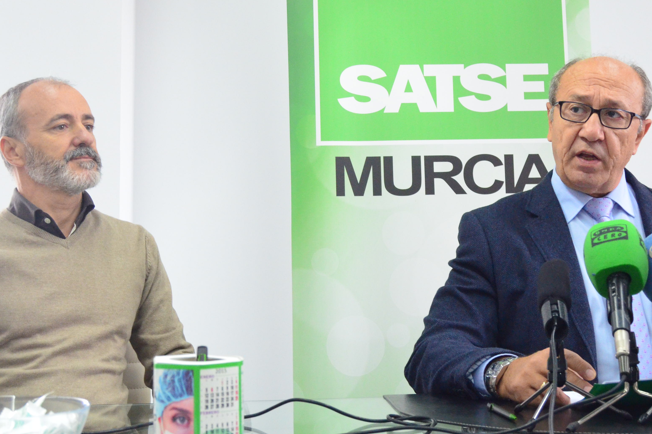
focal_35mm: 62
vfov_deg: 21.8
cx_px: 346
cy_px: 150
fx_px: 1123
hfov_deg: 32.4
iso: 2500
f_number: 5.6
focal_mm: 26
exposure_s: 1/100
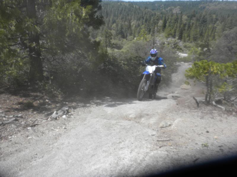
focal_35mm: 37
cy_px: 88
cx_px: 118
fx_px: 253
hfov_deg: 50.1
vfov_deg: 38.7
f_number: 10
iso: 64
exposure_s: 1/73
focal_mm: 6.6
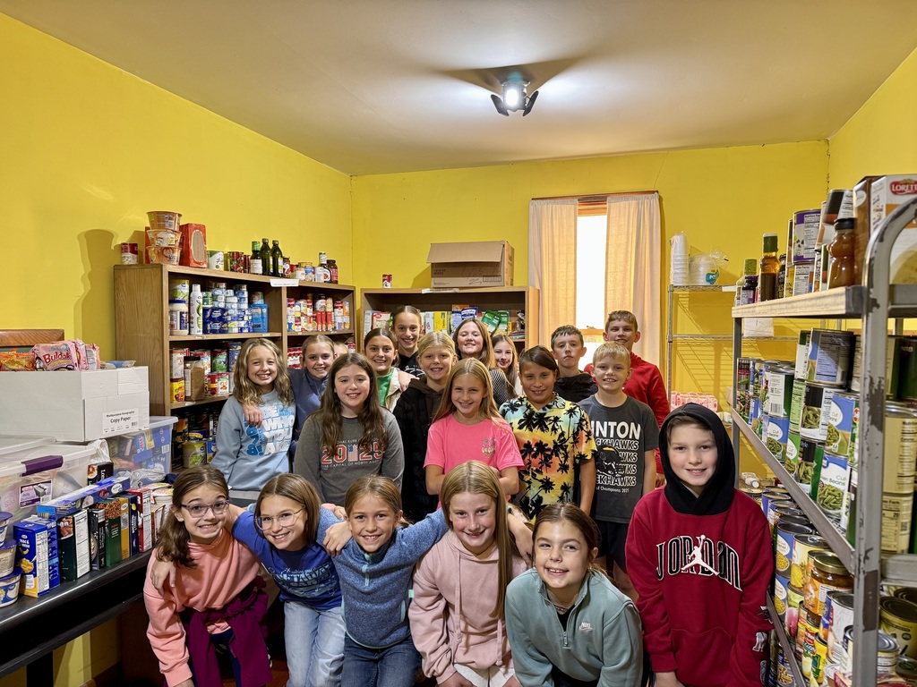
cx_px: 458
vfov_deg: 56.8
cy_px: 344
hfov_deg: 71.6
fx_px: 636
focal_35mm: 24
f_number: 1.78
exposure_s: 1/120
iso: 200
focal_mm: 6.76
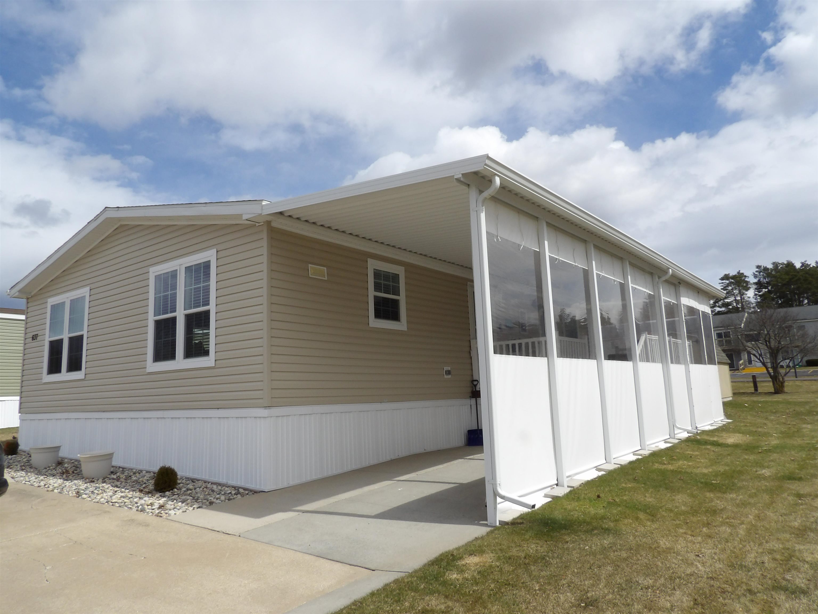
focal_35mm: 24
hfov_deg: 71.6
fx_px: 567
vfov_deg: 56.8
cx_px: 409
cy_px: 307
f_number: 7.4
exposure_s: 1/408
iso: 100
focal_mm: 4.3
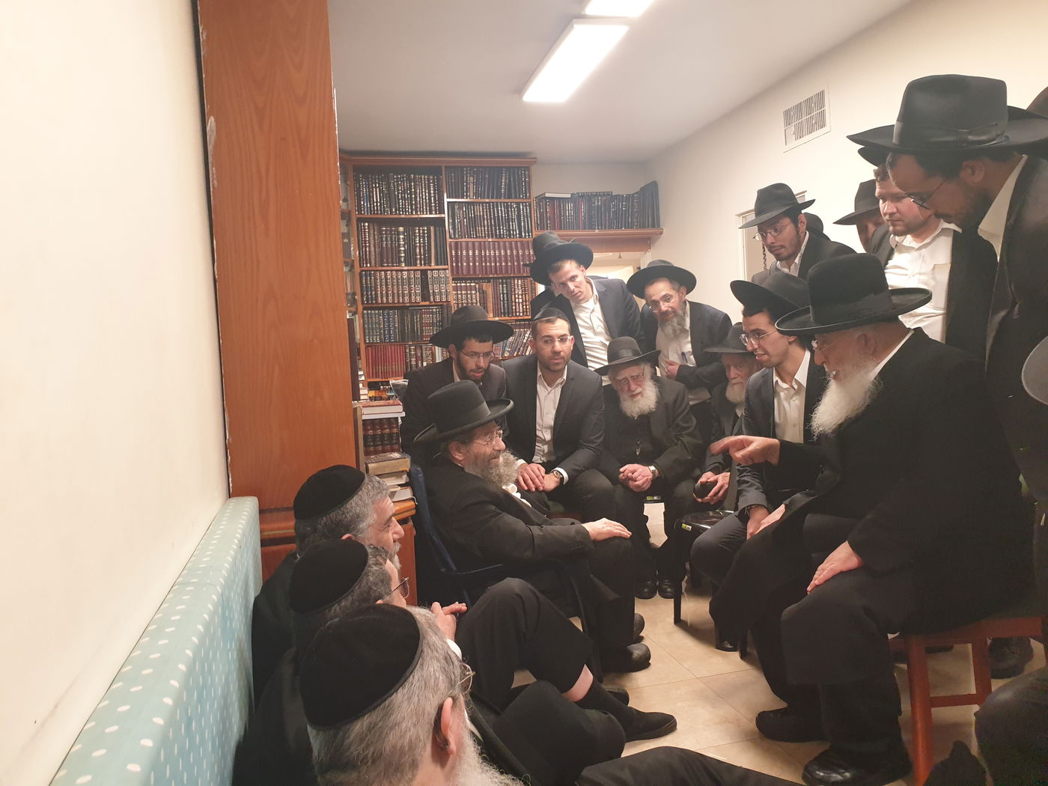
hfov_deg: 67.3
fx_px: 787
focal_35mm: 26
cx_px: 524
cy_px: 393
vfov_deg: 53.1
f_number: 2.4
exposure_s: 1/33
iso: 320
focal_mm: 4.3
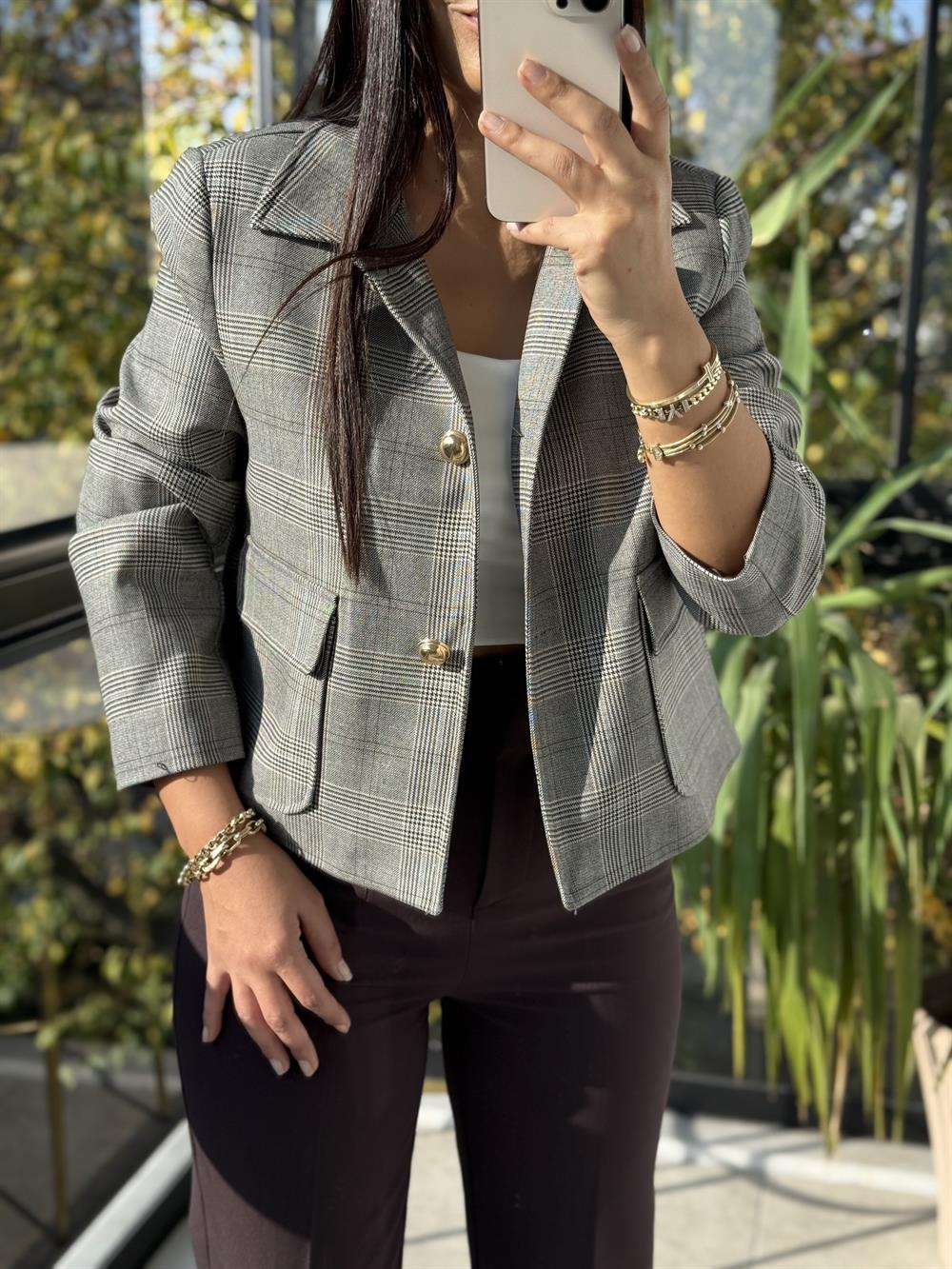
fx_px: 1760
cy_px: 634
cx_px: 476
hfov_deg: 30.3
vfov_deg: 39.7
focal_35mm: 48
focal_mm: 6.76
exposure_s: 1/1027
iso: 100
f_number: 1.78
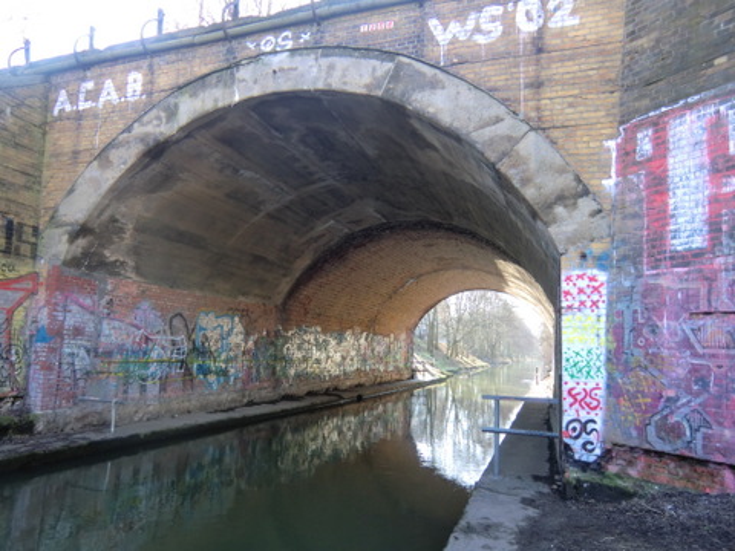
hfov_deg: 71.6
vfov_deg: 56.8
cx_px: 368
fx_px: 510
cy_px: 276
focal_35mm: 24
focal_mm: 4.3
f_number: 3.2
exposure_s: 1/60
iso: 125
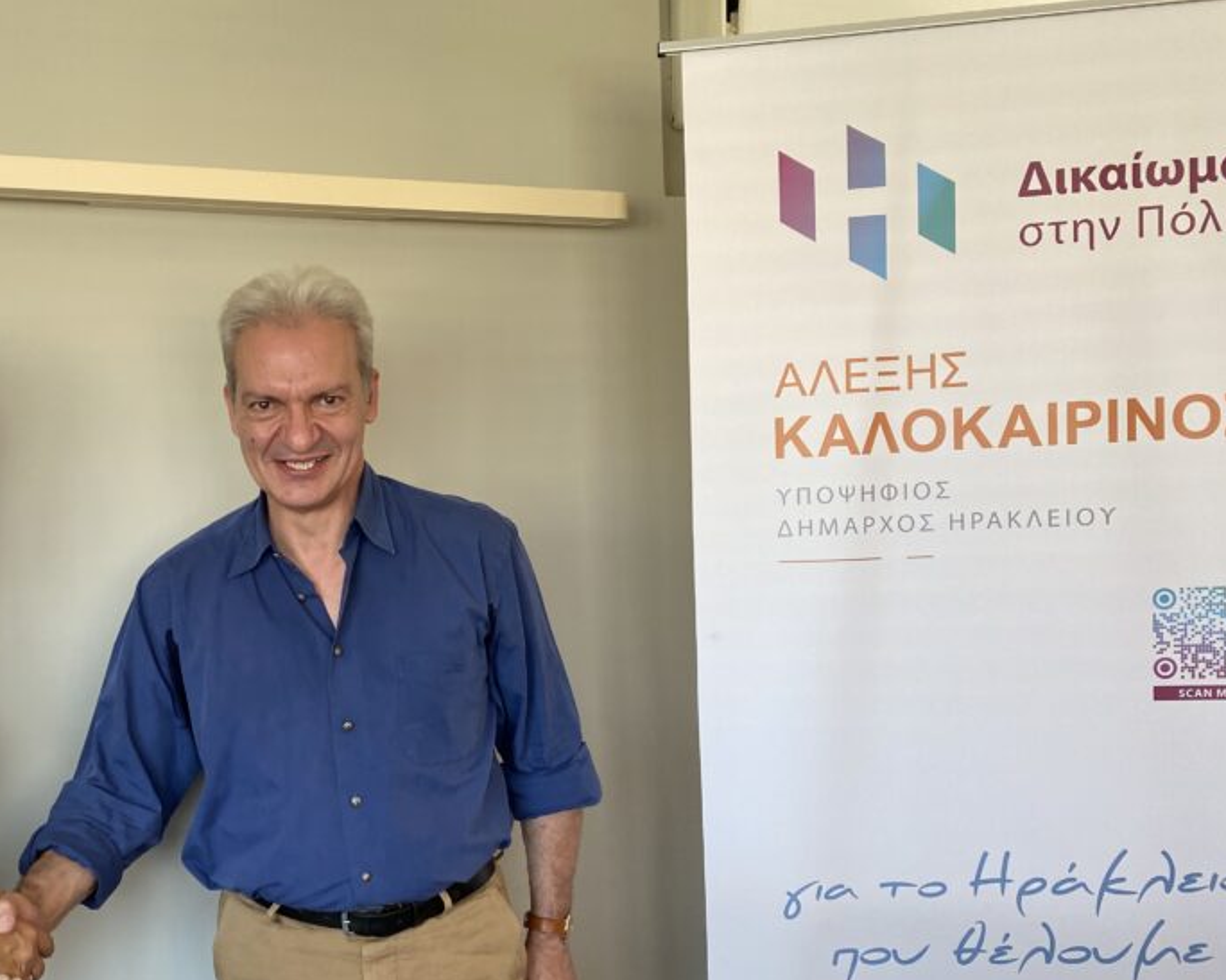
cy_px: 588
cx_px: 357
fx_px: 1379
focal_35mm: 38
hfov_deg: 46.7
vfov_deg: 39.0
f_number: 1.8
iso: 100
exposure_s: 1/121
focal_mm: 4.25
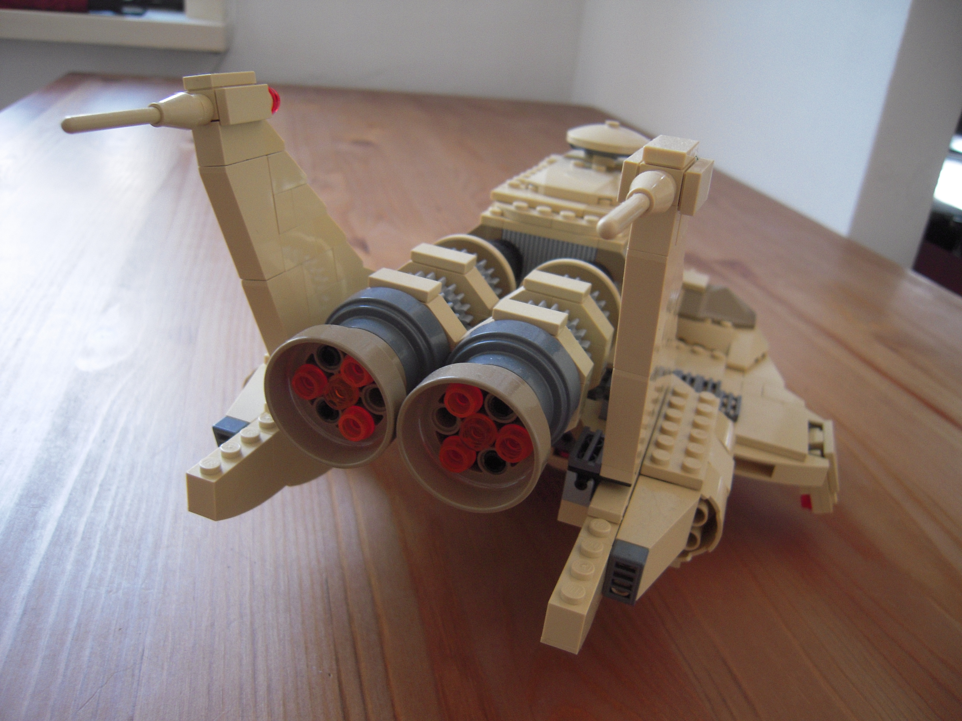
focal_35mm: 28
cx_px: 481
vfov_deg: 49.7
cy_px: 360
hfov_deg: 63.4
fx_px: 778
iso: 200
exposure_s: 1/30
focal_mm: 5
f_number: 2.7
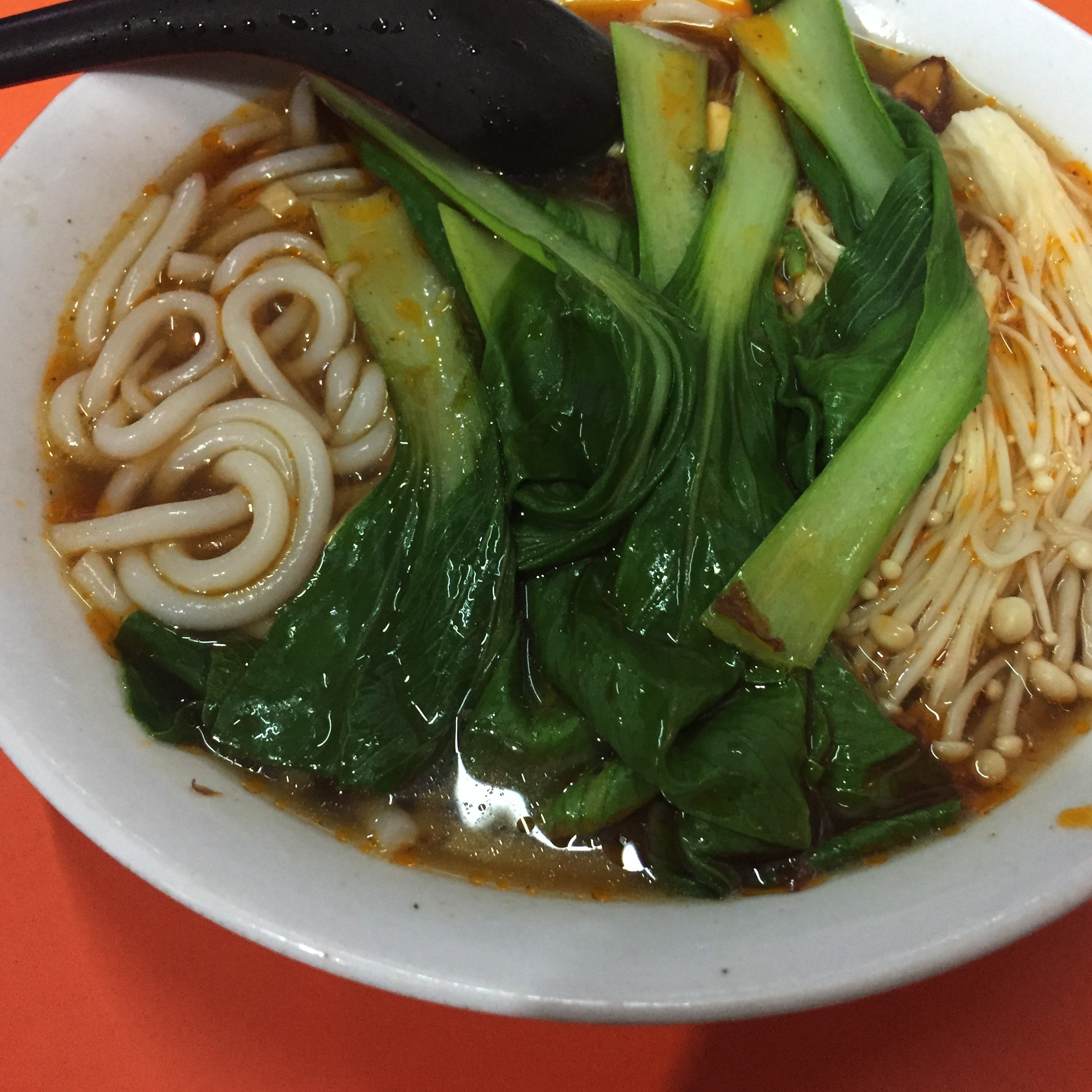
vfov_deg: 47.2
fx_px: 1249
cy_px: 535
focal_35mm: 35
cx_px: 620
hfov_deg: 47.1
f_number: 2.2
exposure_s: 1/25
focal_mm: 4.15
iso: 250
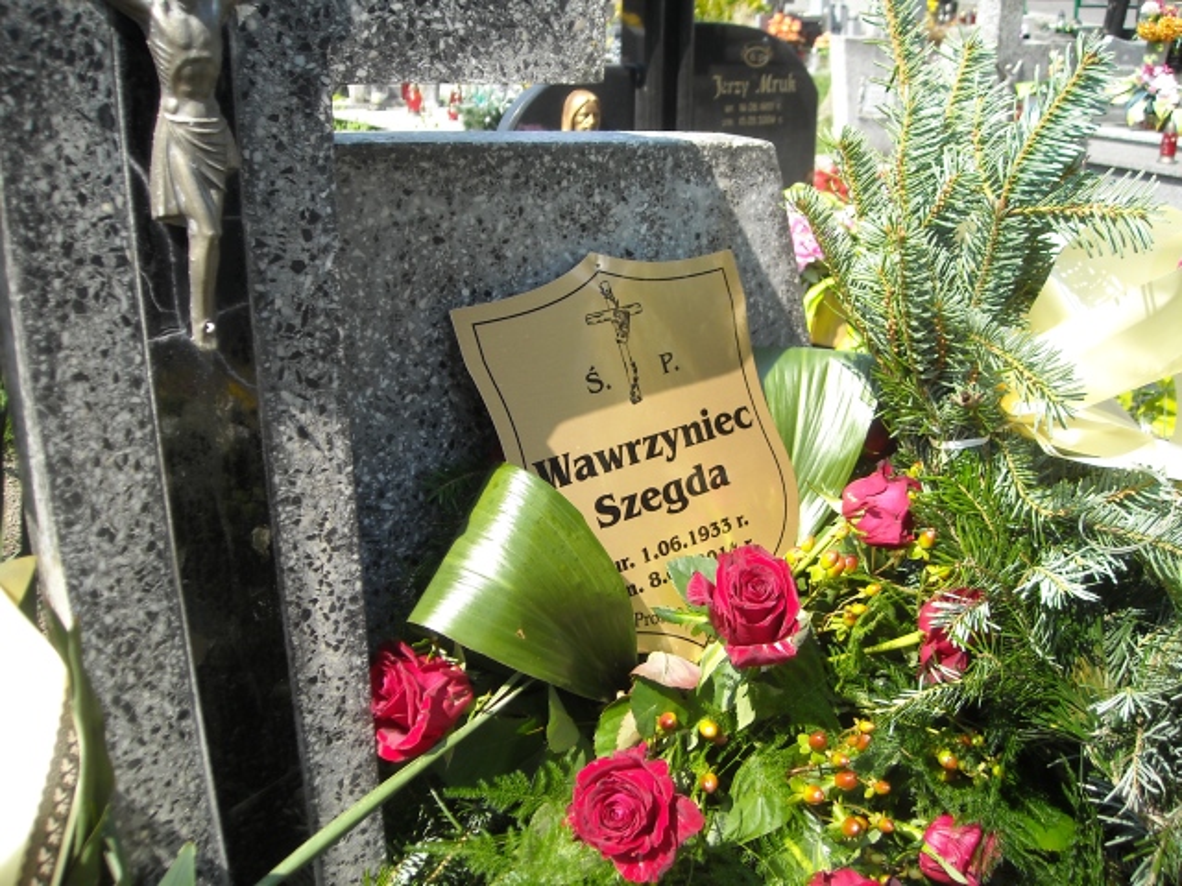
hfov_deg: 52.6
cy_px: 443
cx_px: 591
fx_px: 1195
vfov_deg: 40.7
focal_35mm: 35
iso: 64
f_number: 2.8
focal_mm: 5.7
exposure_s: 1/353
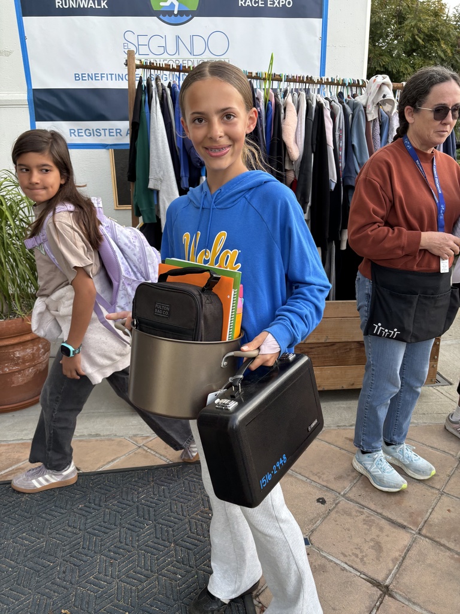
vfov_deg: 67.3
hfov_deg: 53.1
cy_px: 307
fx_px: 461
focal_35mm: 26
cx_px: 230
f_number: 1.6
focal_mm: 5.96
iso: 50
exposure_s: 1/405
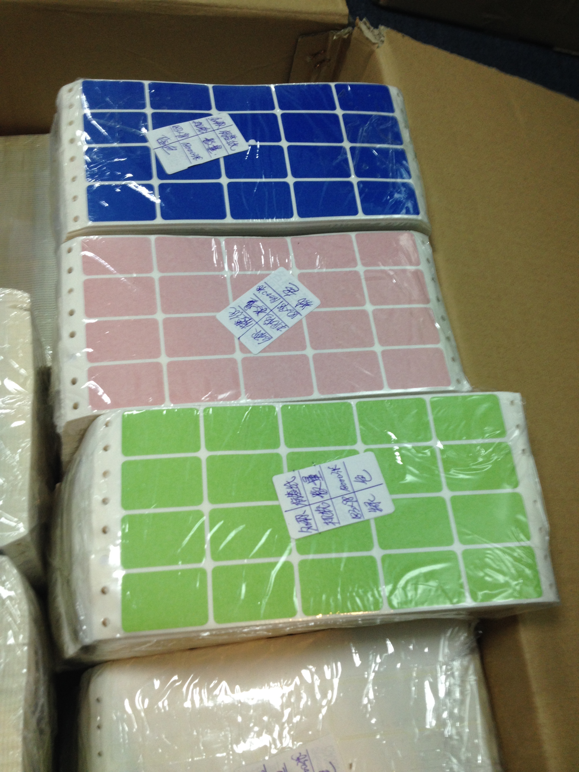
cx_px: 290
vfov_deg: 52.6
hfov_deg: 40.7
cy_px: 386
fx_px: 781
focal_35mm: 35
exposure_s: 1/20
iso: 80
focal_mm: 4.28
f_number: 2.4
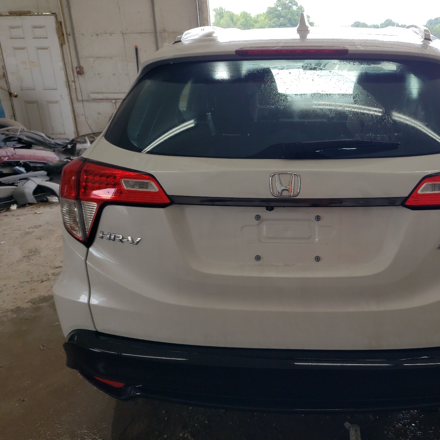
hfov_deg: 48.6
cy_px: 216
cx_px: 306
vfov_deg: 49.7
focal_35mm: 33
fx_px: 475
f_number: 1.5
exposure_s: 1/250
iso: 50
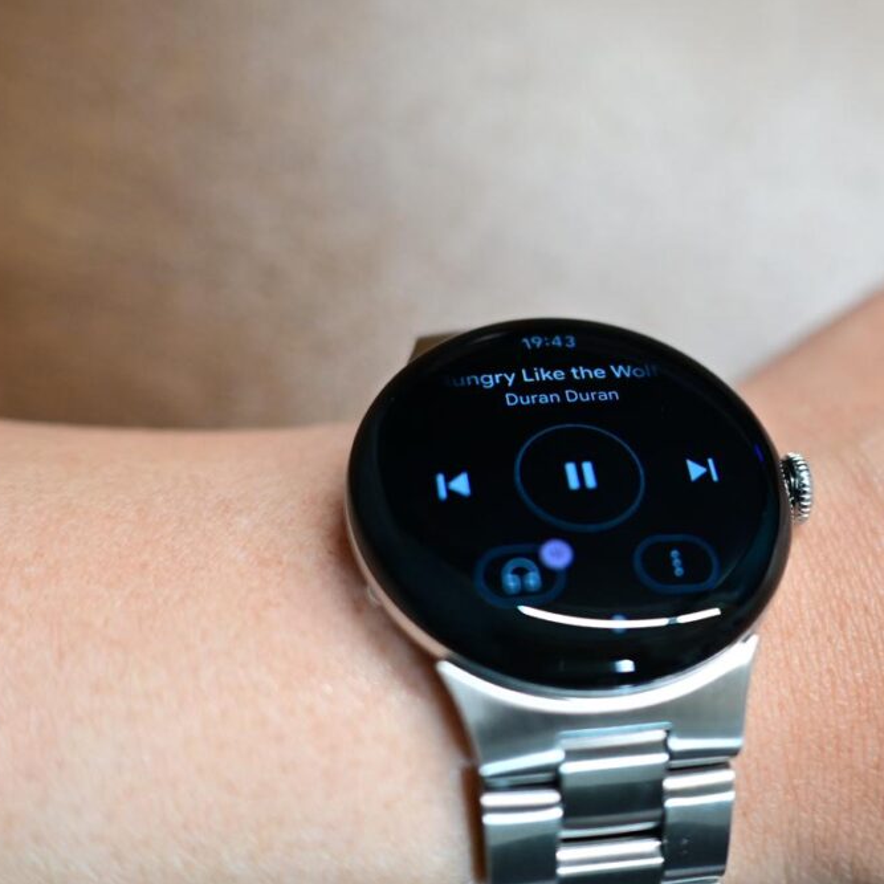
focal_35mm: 47
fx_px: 1358
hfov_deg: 35.8
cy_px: 447
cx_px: 577
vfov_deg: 36.1
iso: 800
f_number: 2.2
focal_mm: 24
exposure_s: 1/100
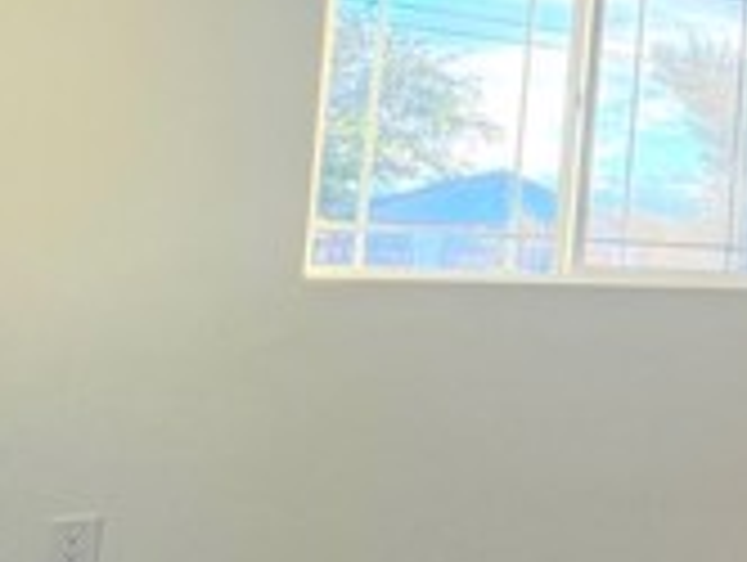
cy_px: 202
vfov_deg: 29.0
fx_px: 1081
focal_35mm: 50
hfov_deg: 24.4
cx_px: 1242
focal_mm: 1.57
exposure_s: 1/120
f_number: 1.8
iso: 125
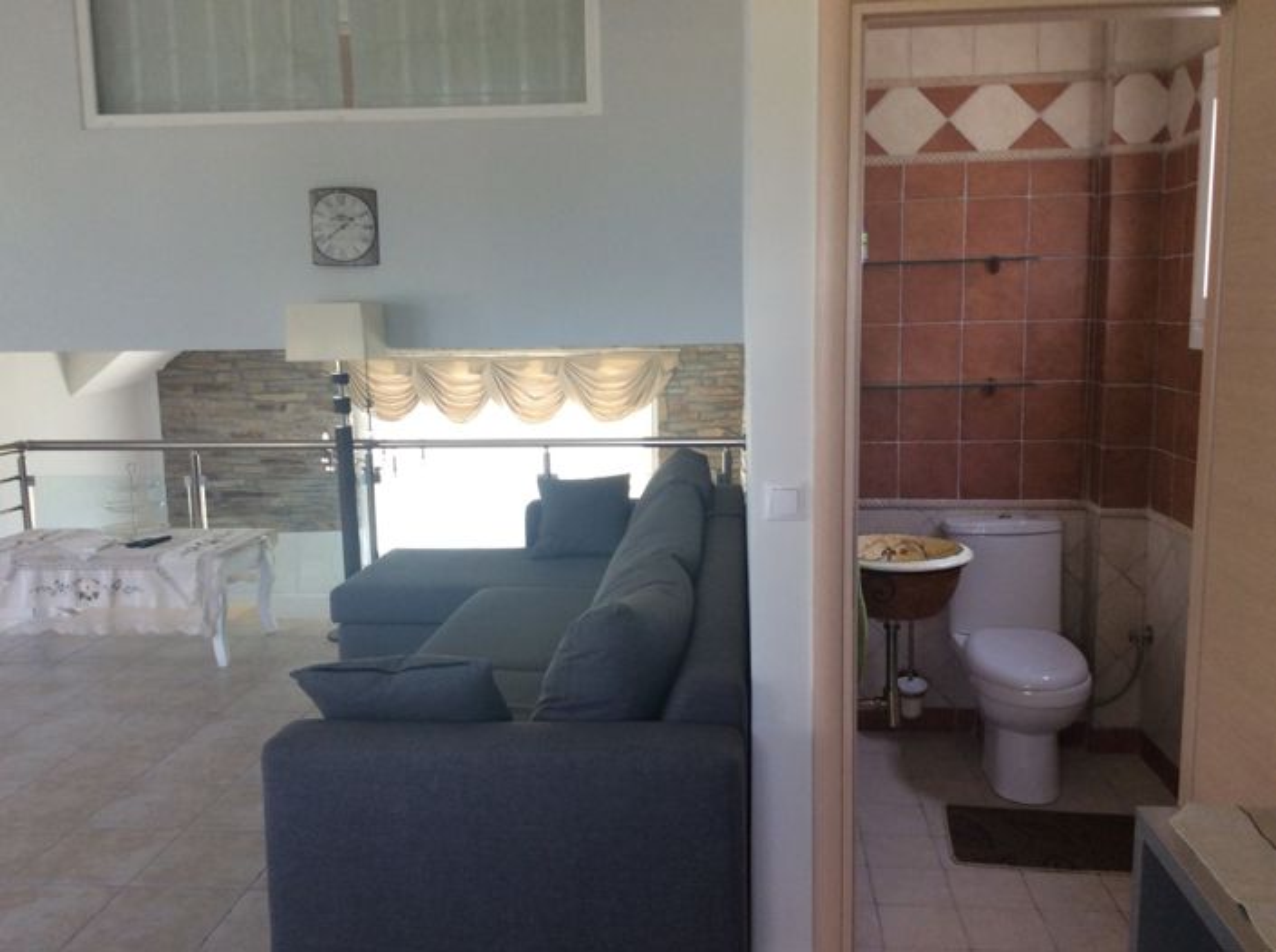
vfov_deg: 44.0
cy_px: 476
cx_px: 638
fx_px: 1177
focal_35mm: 32
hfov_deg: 56.9
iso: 50
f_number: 2.4
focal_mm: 3.3
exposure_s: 1/25
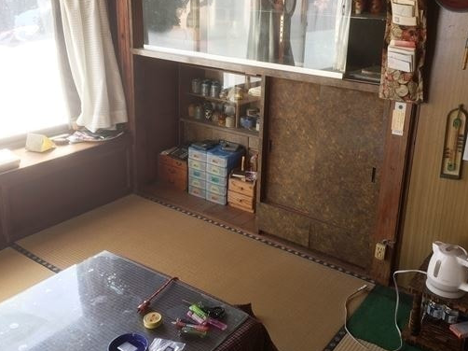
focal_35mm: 37
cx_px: 264
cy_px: 145
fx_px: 500
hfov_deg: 50.0
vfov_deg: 38.5
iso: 32
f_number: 2.2
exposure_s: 1/120
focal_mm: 4.15
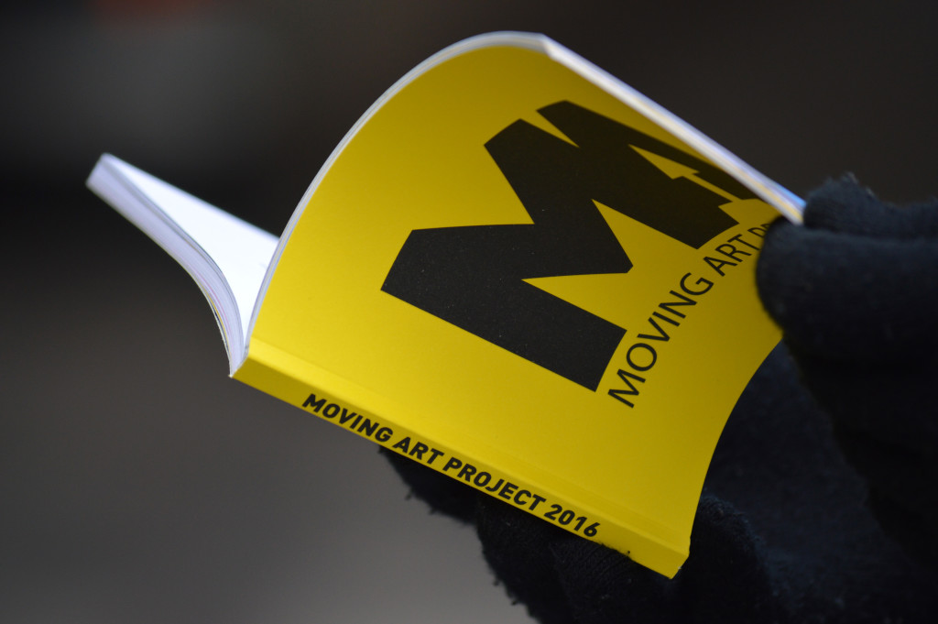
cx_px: 469
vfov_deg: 4.2
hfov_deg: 6.2
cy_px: 312
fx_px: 8591
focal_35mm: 330
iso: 400
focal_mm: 220
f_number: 5.3
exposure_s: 1/250
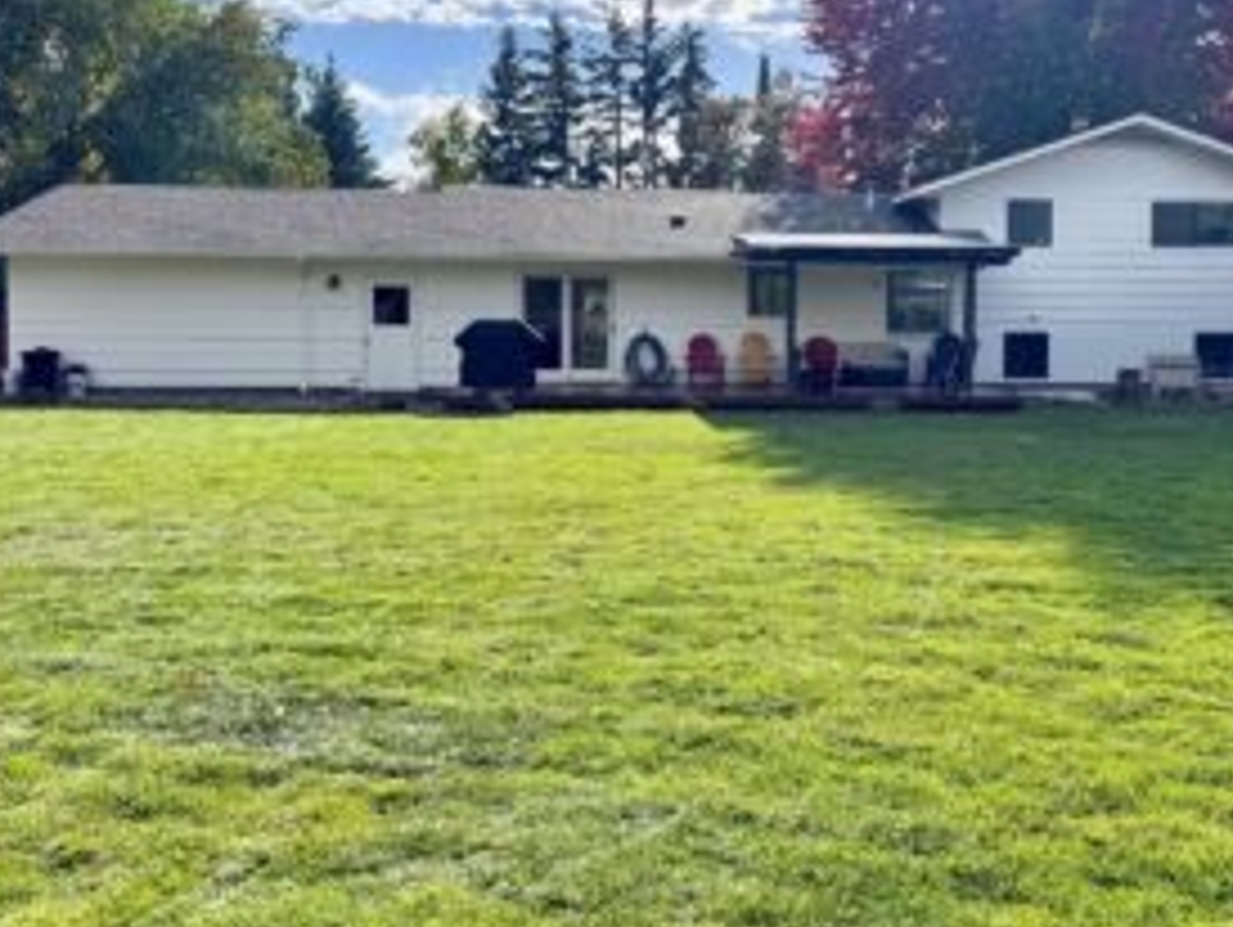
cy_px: 338
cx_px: 765
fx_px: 1248
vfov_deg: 40.4
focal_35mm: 35
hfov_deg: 52.1
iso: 80
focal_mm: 6.76
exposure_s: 1/3247
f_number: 1.78
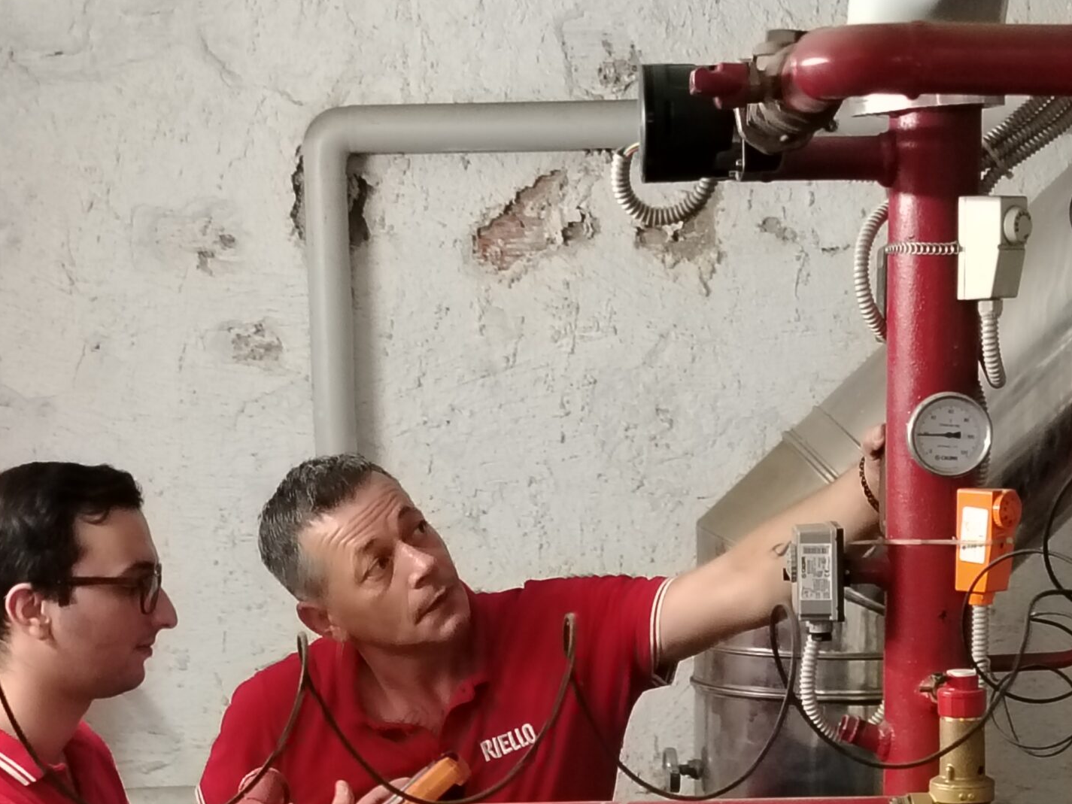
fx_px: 2725
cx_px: 630
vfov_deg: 16.7
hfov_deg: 22.2
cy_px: 630
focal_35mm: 88
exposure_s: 1/33.3
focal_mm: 5.25
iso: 1236
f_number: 1.75
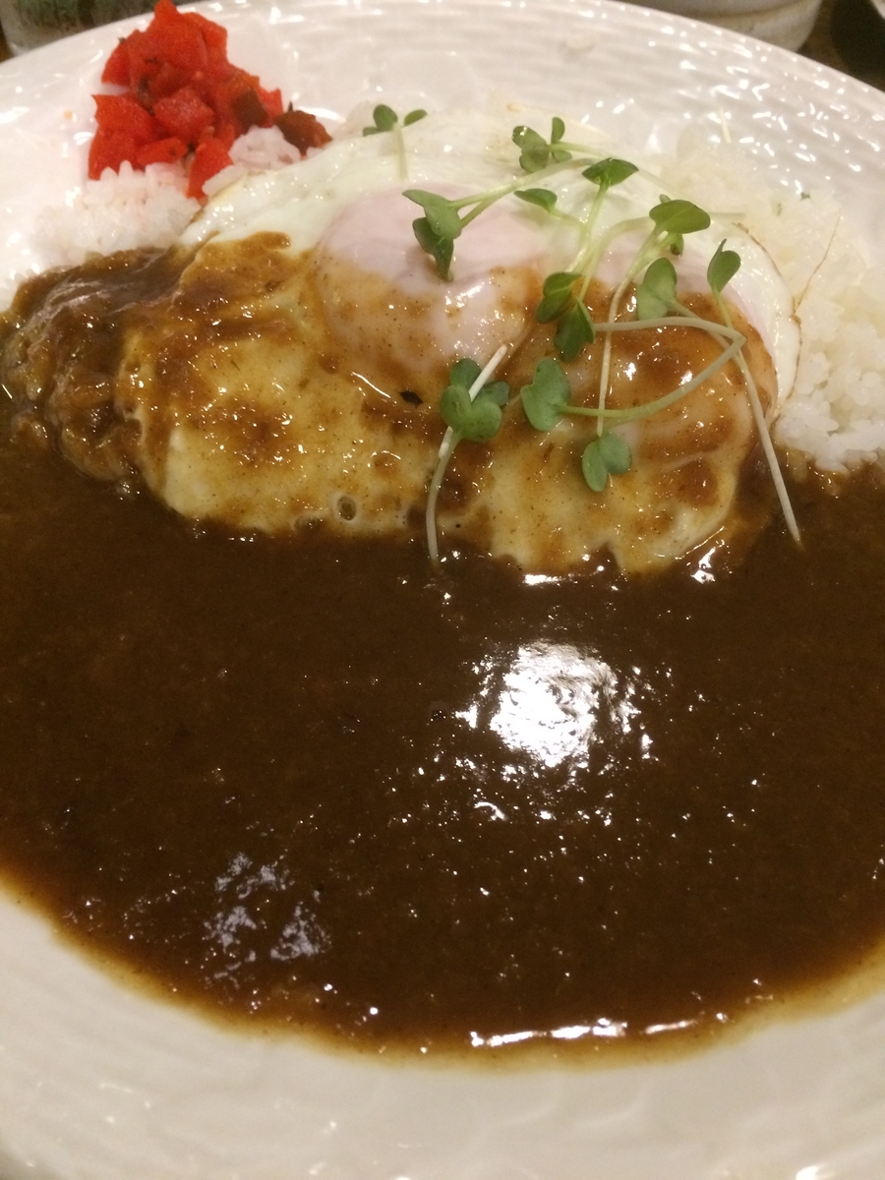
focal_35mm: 29
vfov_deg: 61.7
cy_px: 590
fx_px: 989
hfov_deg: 48.2
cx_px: 442
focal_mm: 4.15
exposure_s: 1/20
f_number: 2.2
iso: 250
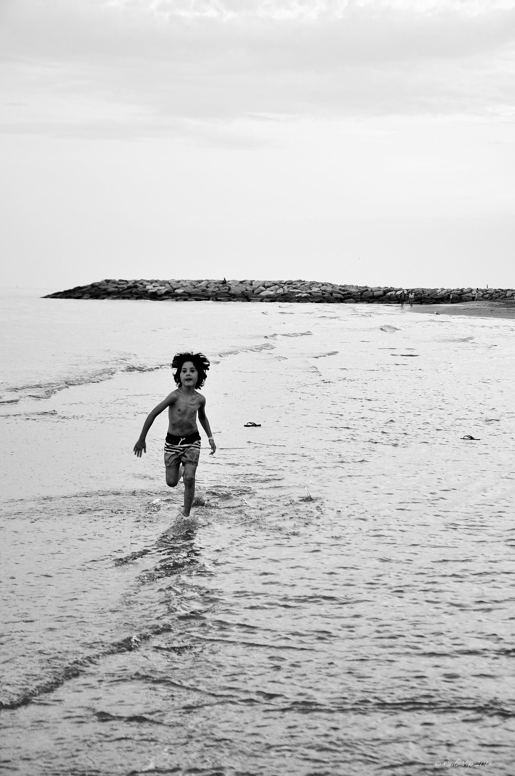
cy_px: 388
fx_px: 1613
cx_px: 258
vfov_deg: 27.0
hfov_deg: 18.1
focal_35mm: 75
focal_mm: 50
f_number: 6.3
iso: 200
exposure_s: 1/160
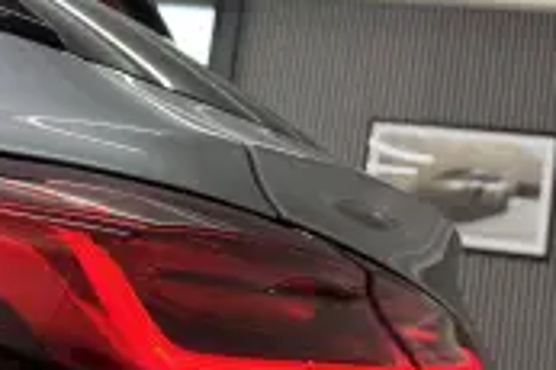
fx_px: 802
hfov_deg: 37.9
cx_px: 199
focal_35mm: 52
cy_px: 241
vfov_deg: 25.8
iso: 200
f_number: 1.78
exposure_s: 1/100
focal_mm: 6.76
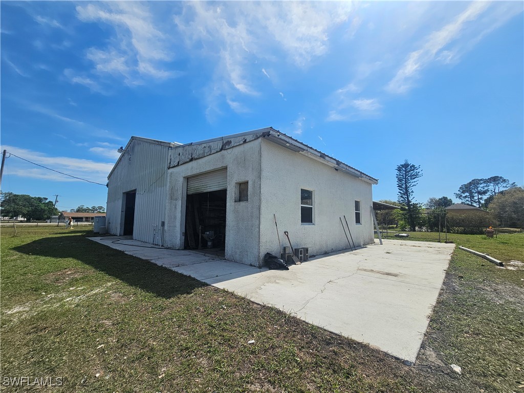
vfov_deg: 89.9
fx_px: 197
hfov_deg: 106.2
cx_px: 262
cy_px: 196
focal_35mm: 13
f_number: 2.2
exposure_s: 1/4408
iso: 50
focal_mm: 2.2
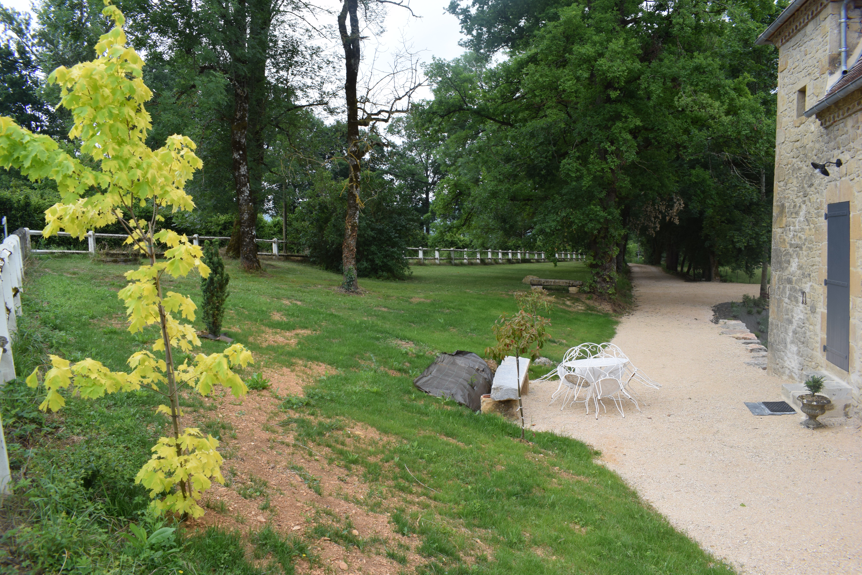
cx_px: 431
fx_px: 646
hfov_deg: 67.4
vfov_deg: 47.9
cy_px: 288
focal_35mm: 27
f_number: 8
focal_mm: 18
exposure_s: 1/250
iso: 280
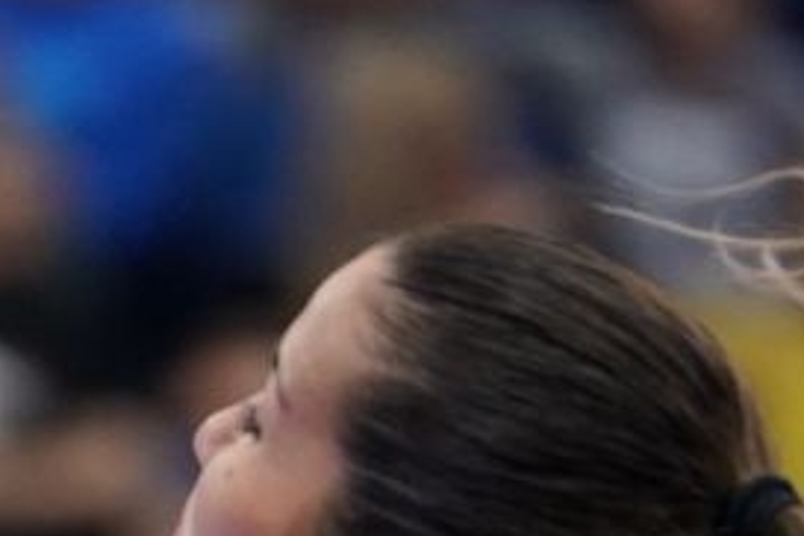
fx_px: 29455
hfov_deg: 1.6
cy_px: 1611
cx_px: -533
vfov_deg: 1.0
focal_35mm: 1319
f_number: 2.8
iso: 1600
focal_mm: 200
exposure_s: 1/1000
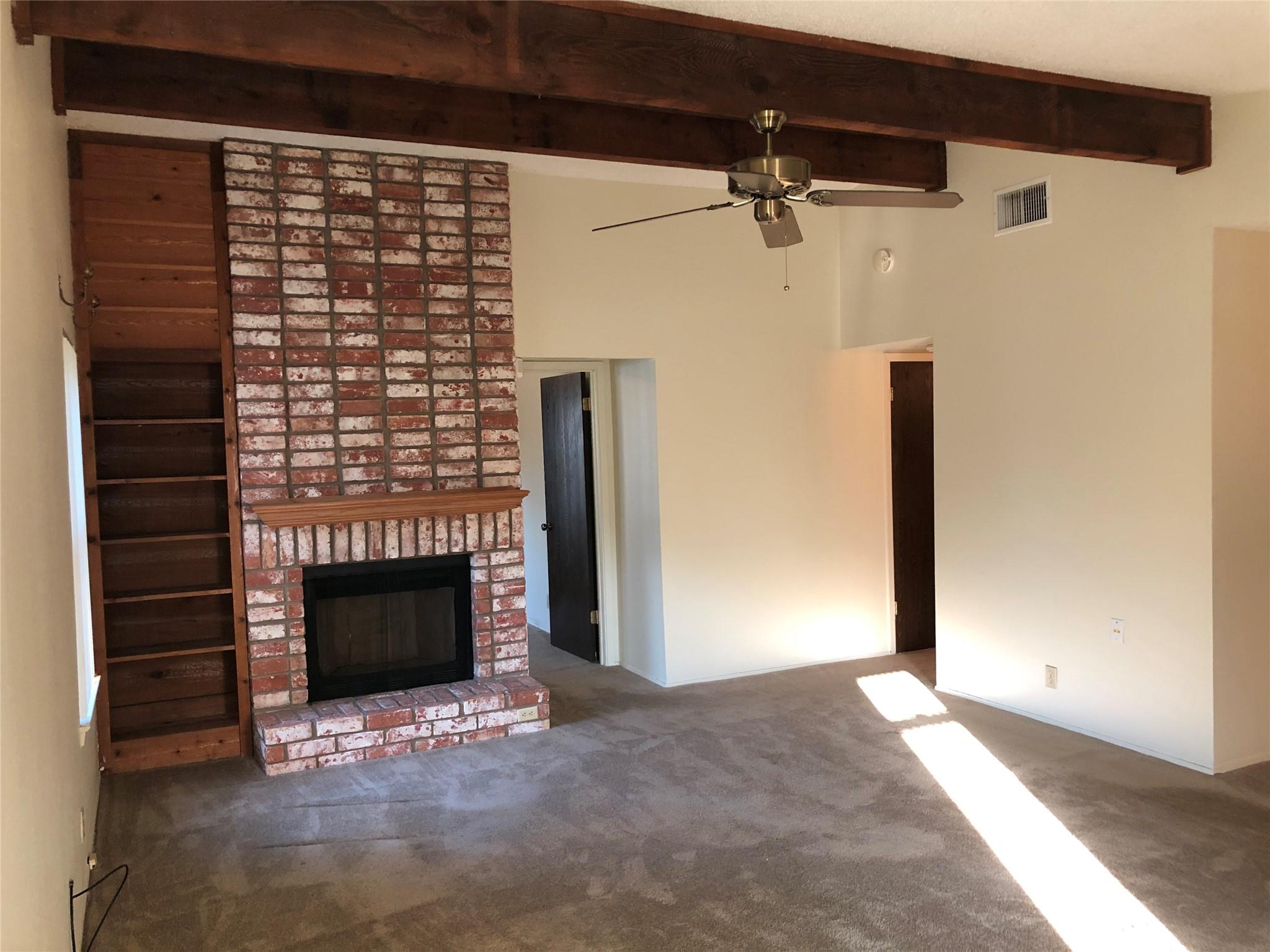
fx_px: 1027
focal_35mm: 28
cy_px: 476
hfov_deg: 63.4
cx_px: 635
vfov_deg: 49.7
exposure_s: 1/15
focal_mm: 4
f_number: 1.8
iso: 50
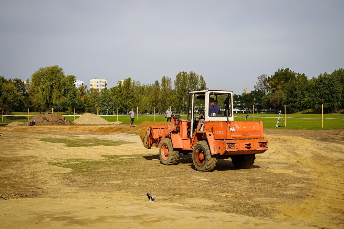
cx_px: 172
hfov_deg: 40.3
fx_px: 468
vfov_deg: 27.5
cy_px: 114
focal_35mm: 49
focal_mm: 33
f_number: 5
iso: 100
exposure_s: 1/800
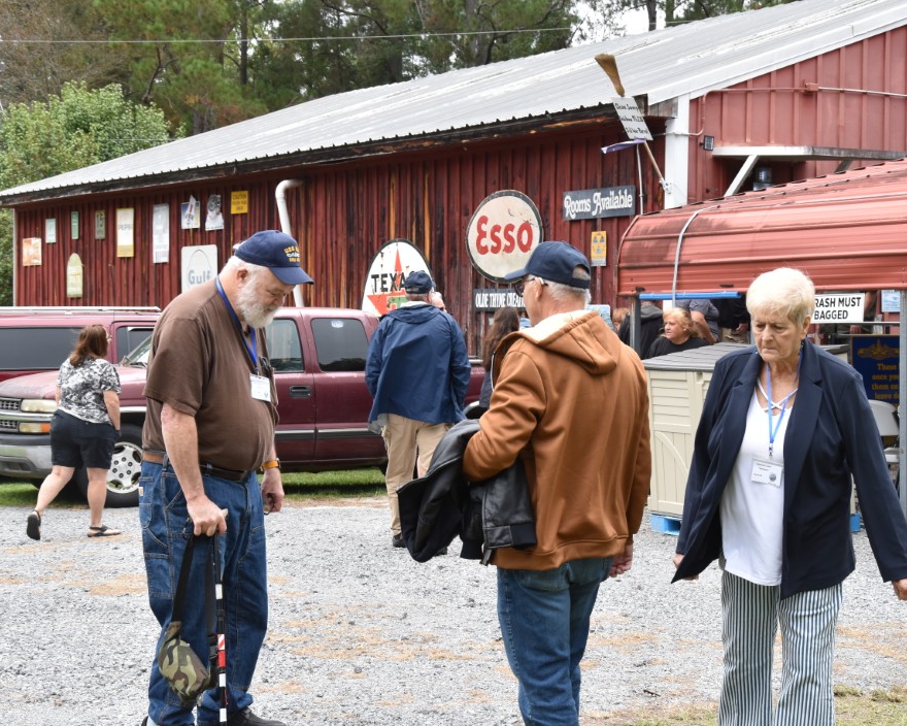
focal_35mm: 70
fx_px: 1879
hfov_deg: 27.1
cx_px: 476
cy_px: 351
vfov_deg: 21.9
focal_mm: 38
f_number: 8
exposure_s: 1/250
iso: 400
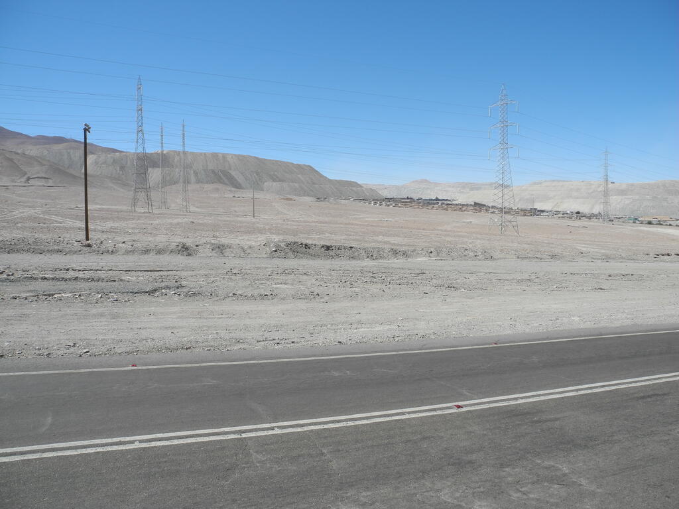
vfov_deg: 49.7
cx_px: 340
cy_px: 254
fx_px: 549
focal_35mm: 28
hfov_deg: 63.4
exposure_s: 1/1000
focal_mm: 6
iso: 100
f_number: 4
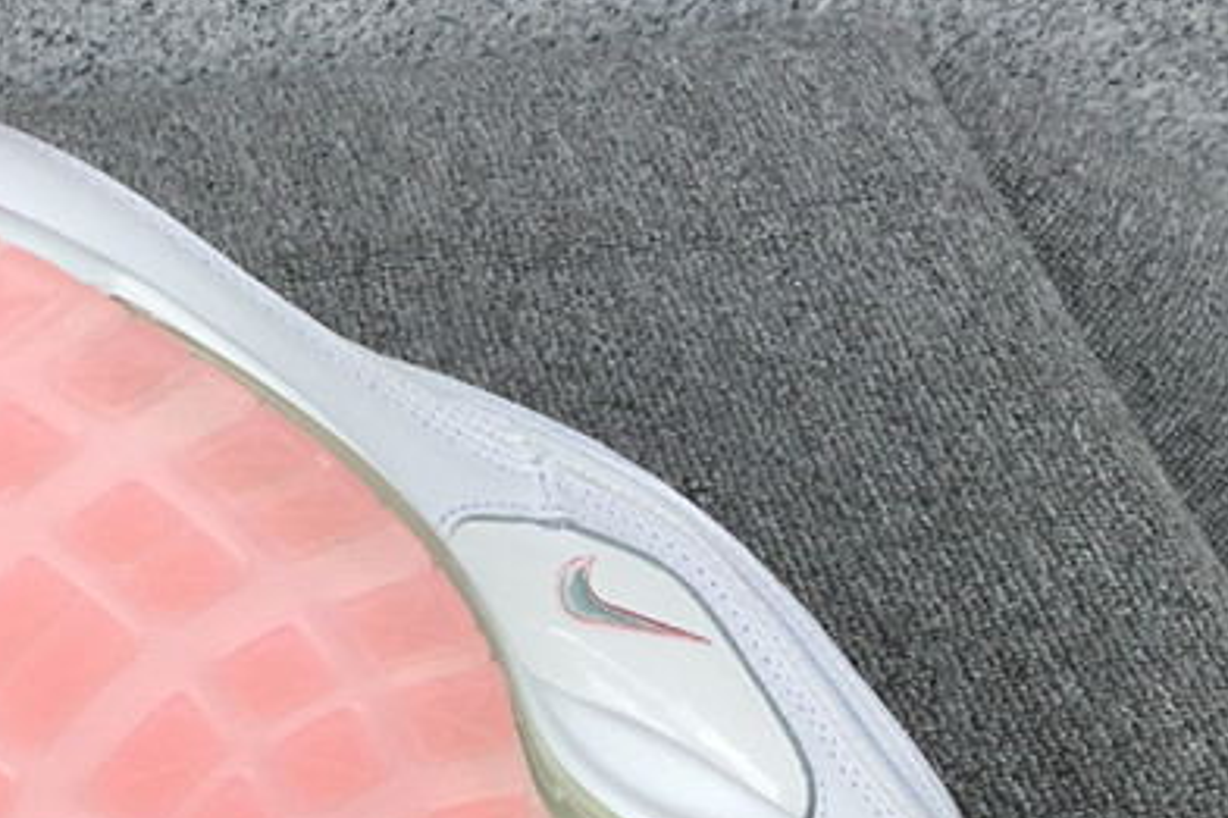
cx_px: 141
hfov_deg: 26.5
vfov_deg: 18.1
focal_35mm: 74
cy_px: 766
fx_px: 2523
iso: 25
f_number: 2.4
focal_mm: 3.3
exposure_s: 1/515
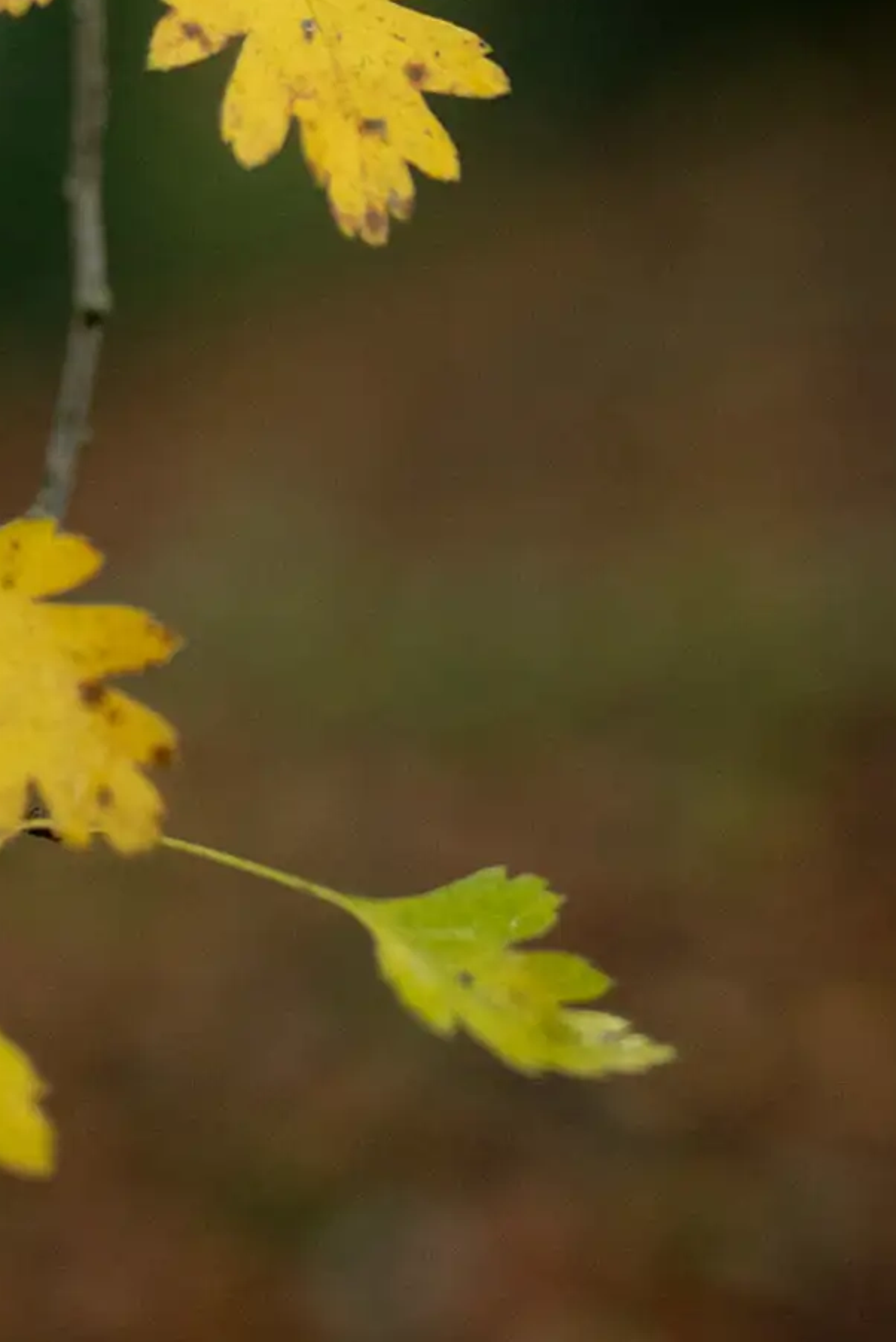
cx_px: -107
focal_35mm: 93
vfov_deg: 20.9
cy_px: -106
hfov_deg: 14.4
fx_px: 3469
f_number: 1.4
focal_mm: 35
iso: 1600
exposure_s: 1/250
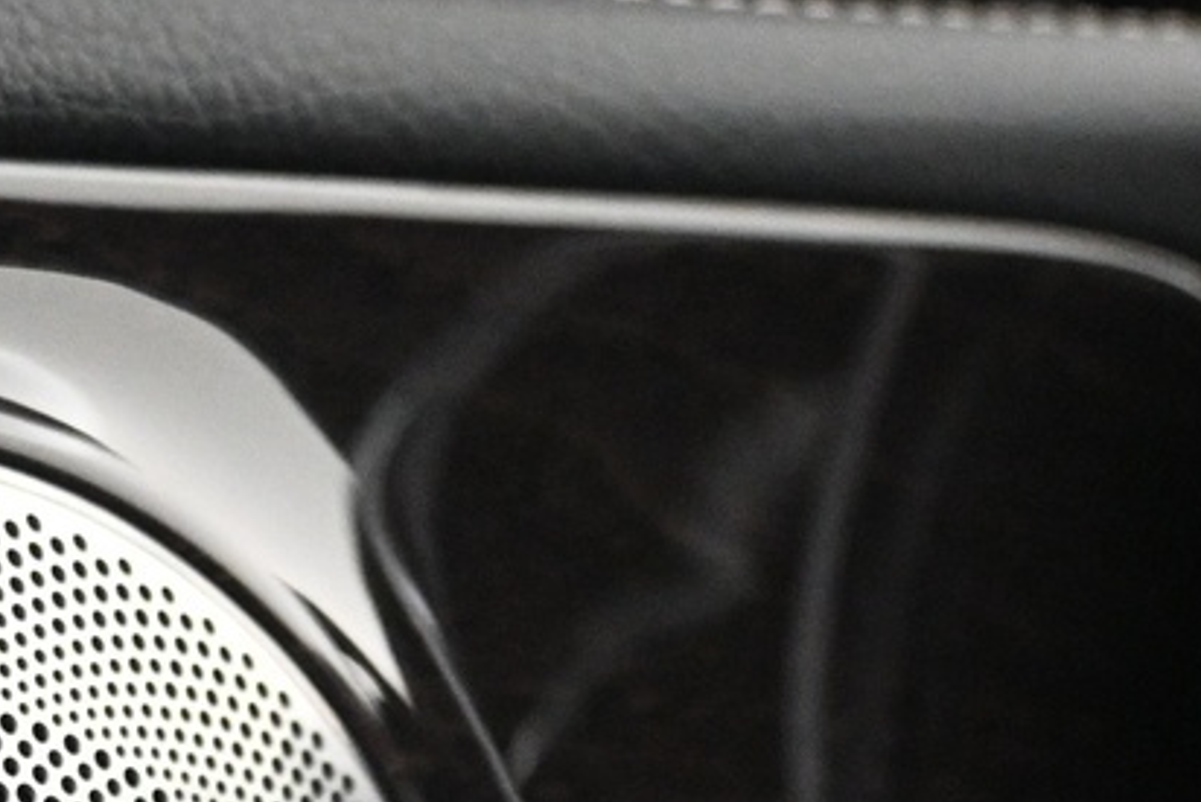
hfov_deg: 16.6
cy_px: 1032
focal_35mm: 121
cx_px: -12
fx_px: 4036
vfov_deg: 11.1
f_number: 3.8
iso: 4000
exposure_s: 1/40
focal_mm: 20.5
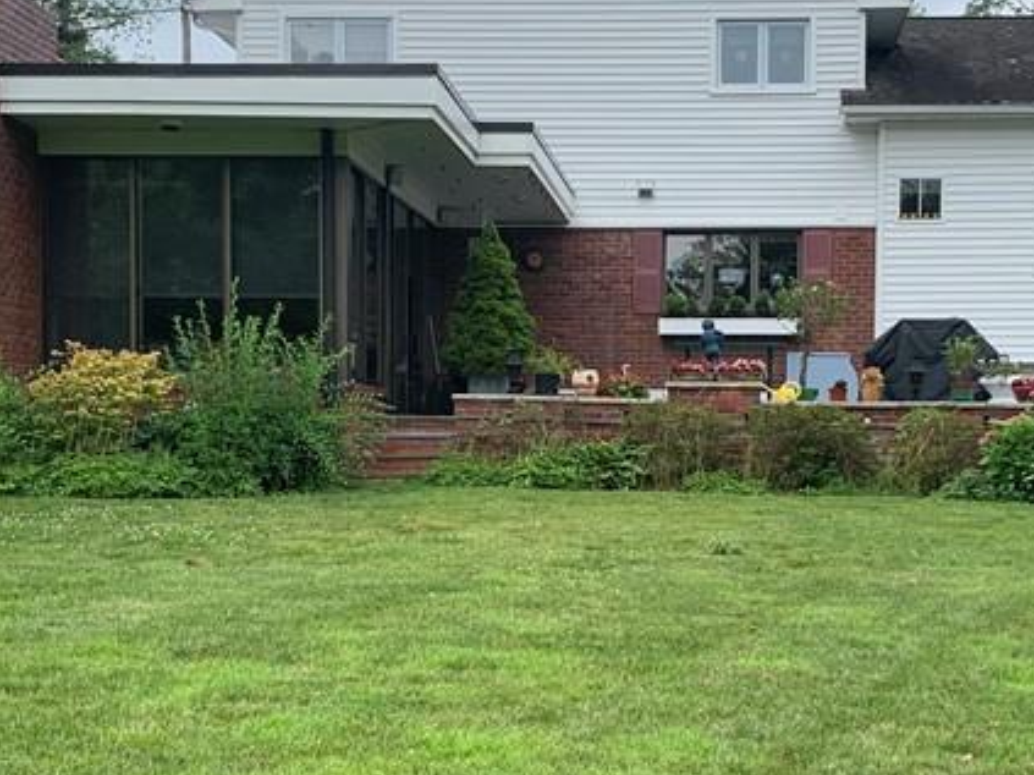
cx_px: 660
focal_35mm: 63
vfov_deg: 23.1
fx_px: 1881
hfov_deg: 30.6
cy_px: 531
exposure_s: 1/1032
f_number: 1.8
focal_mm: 4.25
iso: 25
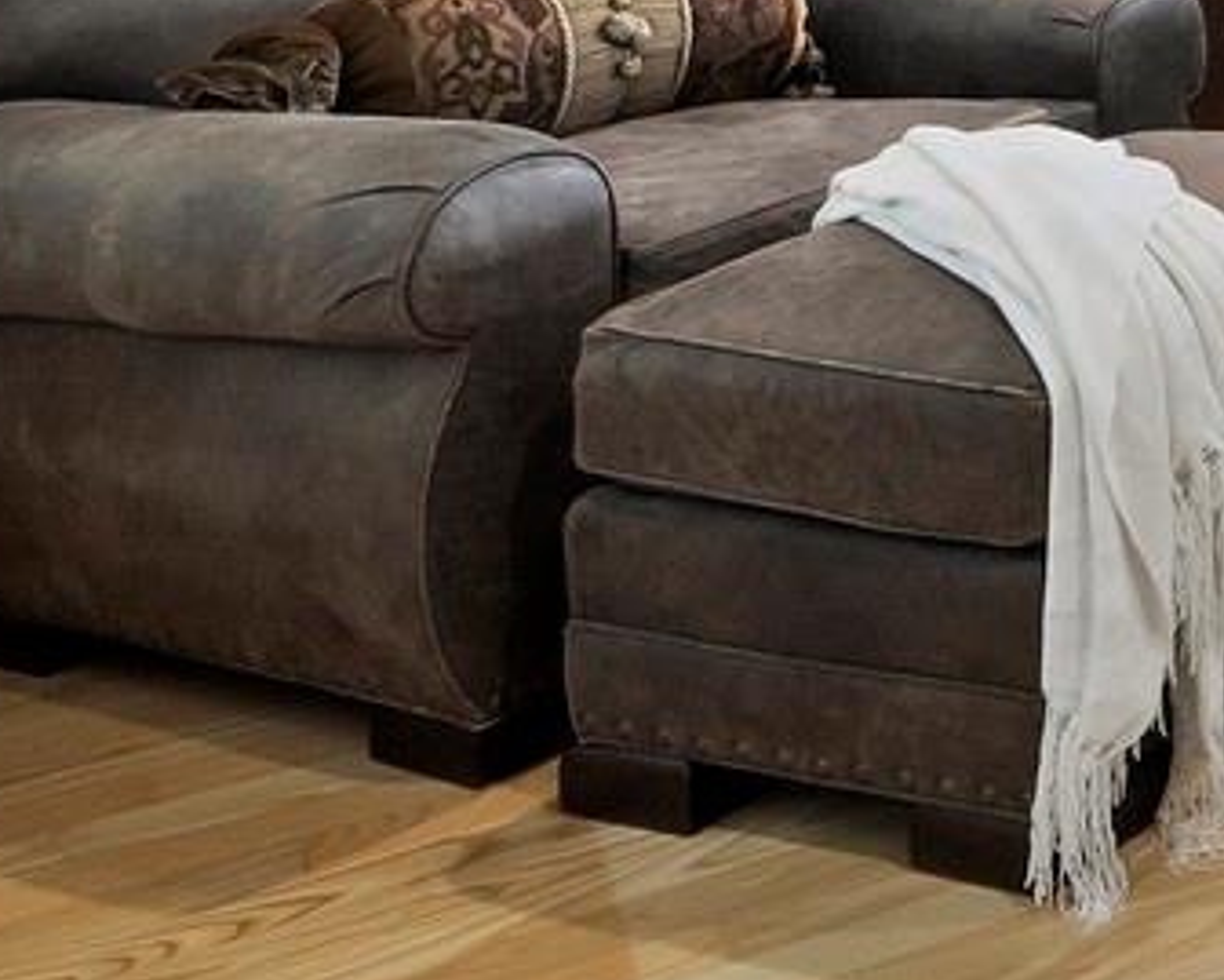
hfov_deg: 19.5
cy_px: -546
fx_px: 2355
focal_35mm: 65
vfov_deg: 19.9
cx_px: 2331
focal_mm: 7
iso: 250
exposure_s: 1.6
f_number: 11
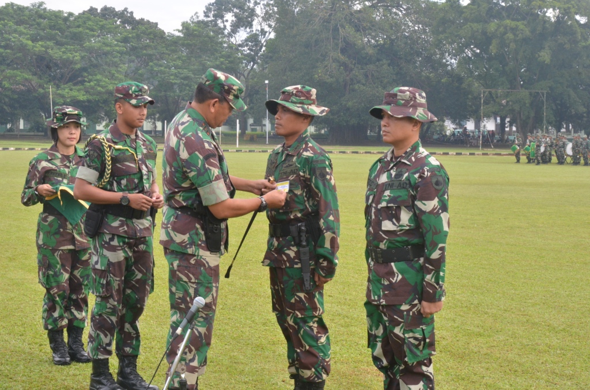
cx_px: 295
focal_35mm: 75
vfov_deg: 18.1
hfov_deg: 27.0
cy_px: 195
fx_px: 1226
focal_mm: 50
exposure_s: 1/160
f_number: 13
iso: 800
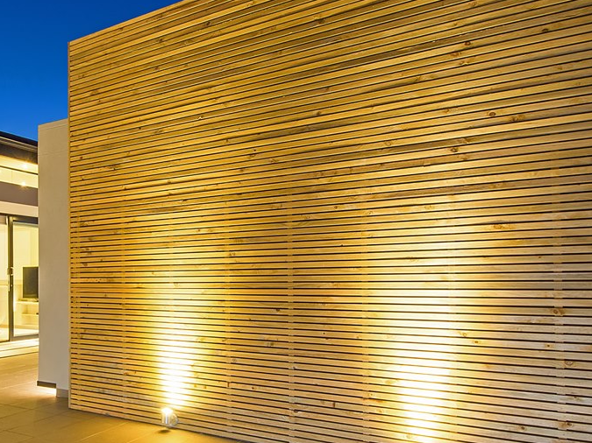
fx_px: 547
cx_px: 103
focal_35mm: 32
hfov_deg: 52.4
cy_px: 271
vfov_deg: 43.9
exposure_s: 5
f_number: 8
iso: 200
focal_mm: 9
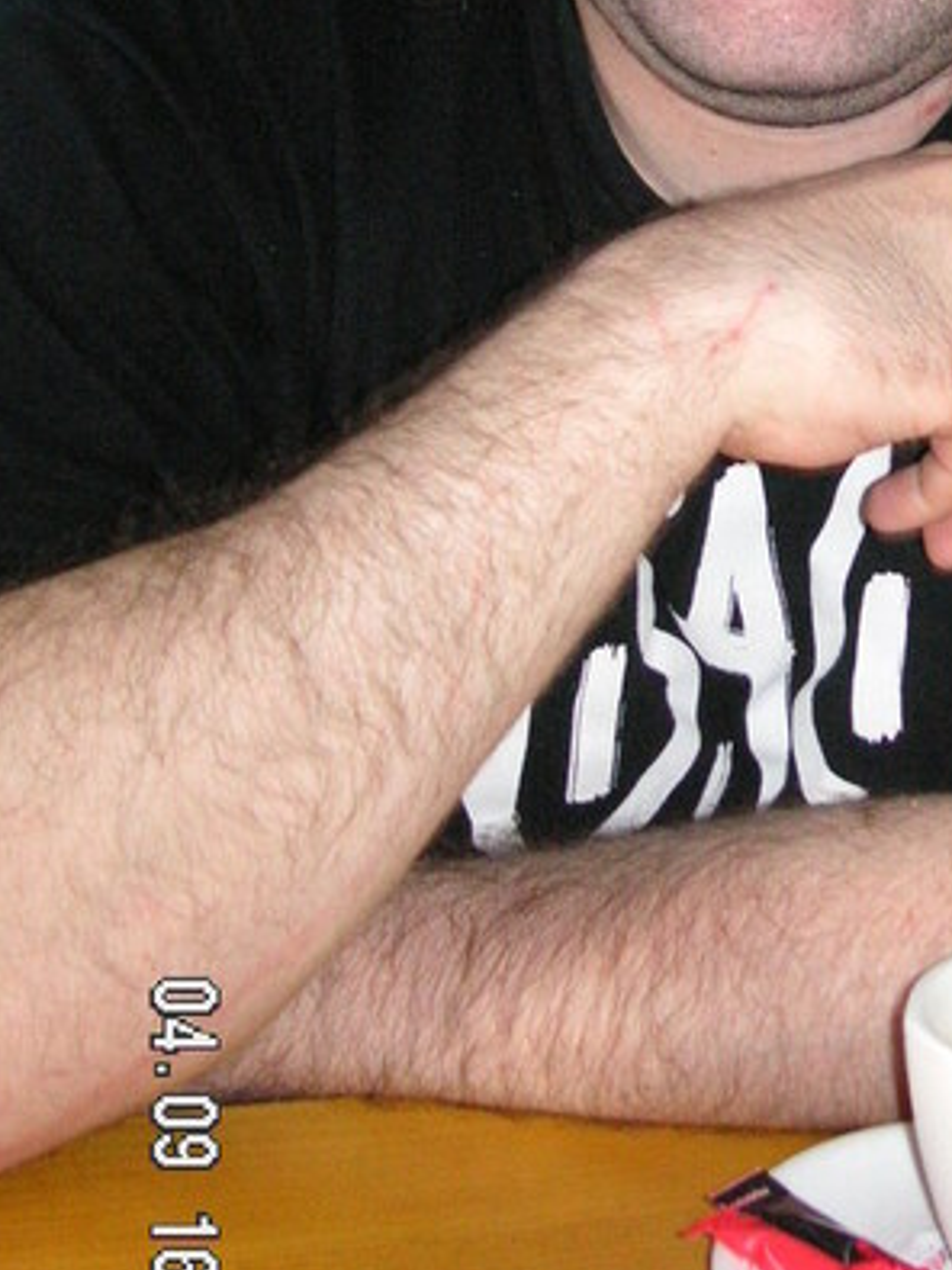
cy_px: 293
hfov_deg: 19.1
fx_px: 2752
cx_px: 962
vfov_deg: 25.6
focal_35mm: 75
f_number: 2.8
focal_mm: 6.1
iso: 160
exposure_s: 1/45
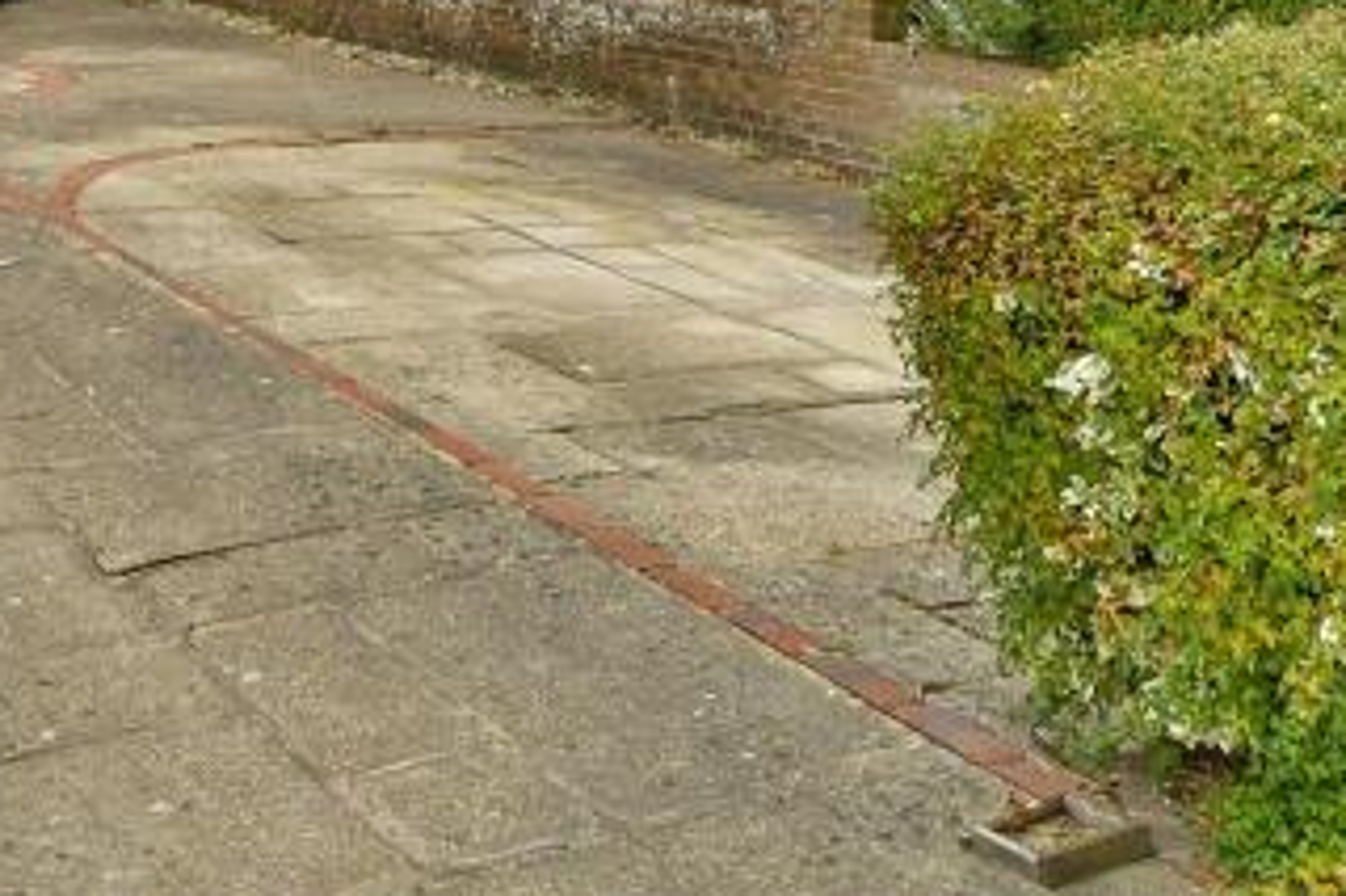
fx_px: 1794
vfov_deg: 24.7
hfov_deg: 37.9
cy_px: -238
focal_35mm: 48
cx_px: 88
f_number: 9
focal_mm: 10
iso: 500
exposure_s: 1/320
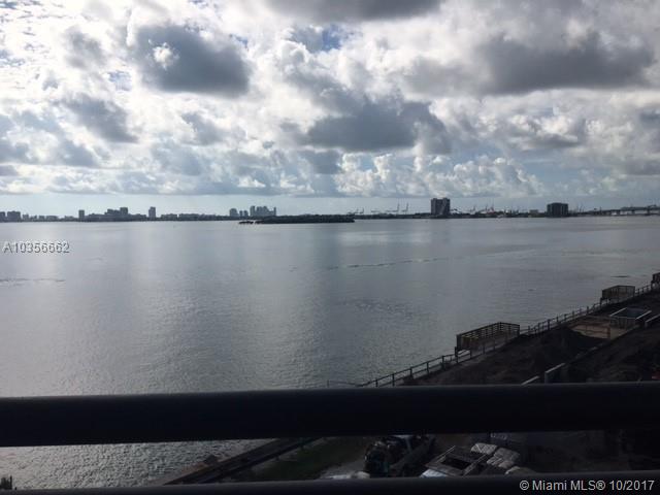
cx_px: 330
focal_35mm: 29
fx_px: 553
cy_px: 248
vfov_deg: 48.2
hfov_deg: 61.7
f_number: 2.2
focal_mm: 4.15
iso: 25
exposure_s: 1/4808
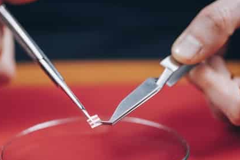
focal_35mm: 151
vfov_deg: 9.1
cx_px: 101
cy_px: 86
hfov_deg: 13.6
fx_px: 1007
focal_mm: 105
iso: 125
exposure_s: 1/200
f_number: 4
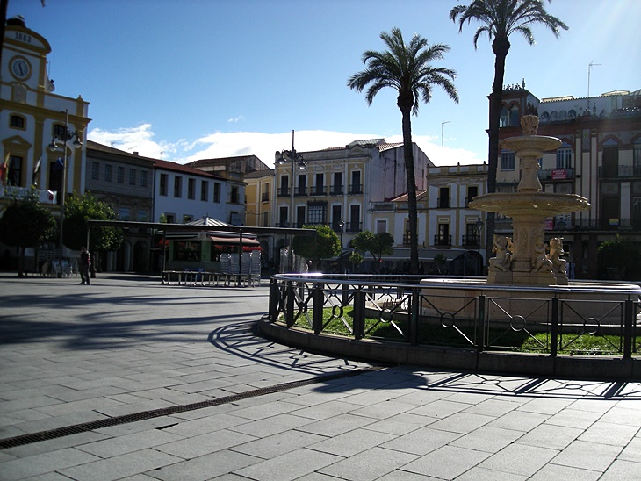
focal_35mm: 35
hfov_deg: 52.6
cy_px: 240
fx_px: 648
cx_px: 320
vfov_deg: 40.7
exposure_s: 1/374
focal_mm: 5.7
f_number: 5.7
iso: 50
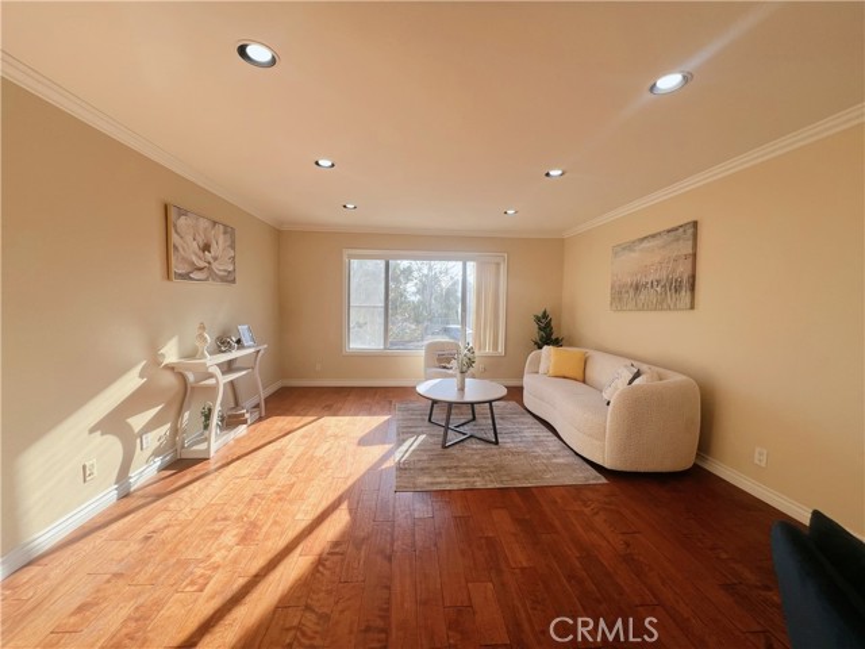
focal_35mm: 13
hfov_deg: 106.2
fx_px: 325
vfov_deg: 89.9
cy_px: 324
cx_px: 432
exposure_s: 1/287
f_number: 1.8
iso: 32
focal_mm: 1.57
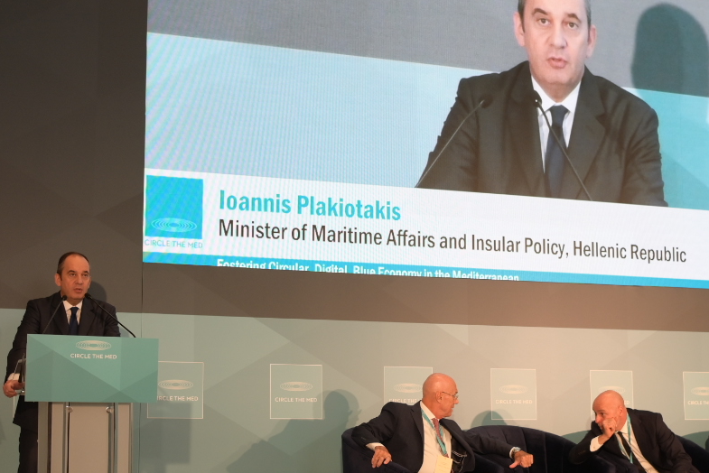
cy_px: 283
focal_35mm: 66
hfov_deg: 30.5
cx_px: 383
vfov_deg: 20.6
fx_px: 1300
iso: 450
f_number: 3.5
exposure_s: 1/160
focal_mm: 32
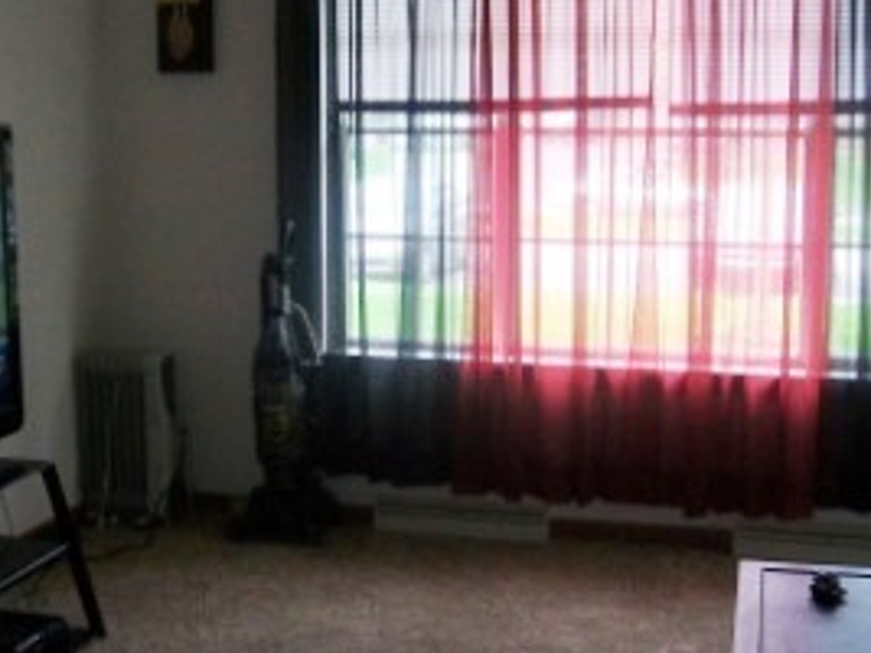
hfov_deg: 33.7
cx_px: 352
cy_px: 304
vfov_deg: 25.6
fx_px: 1434
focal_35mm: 57
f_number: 2.7
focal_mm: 6.1
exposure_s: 1/60
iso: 160
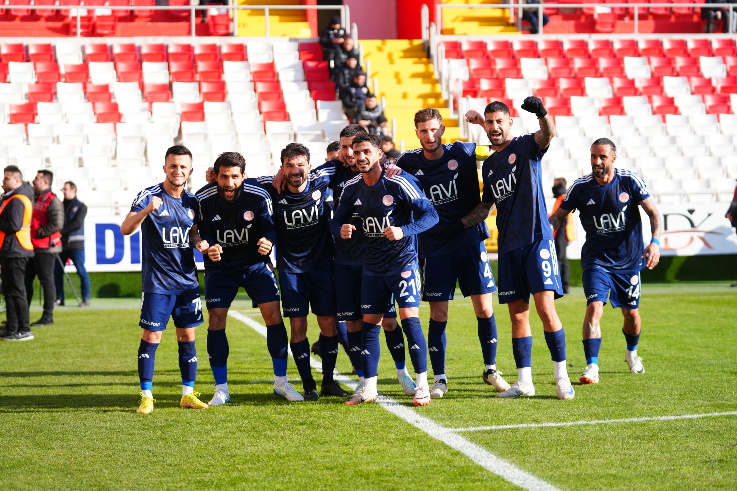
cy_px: 246
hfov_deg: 21.5
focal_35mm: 95
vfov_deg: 14.4
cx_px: 368
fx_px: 1945
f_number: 2.8
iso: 200
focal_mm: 95
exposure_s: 1/1250
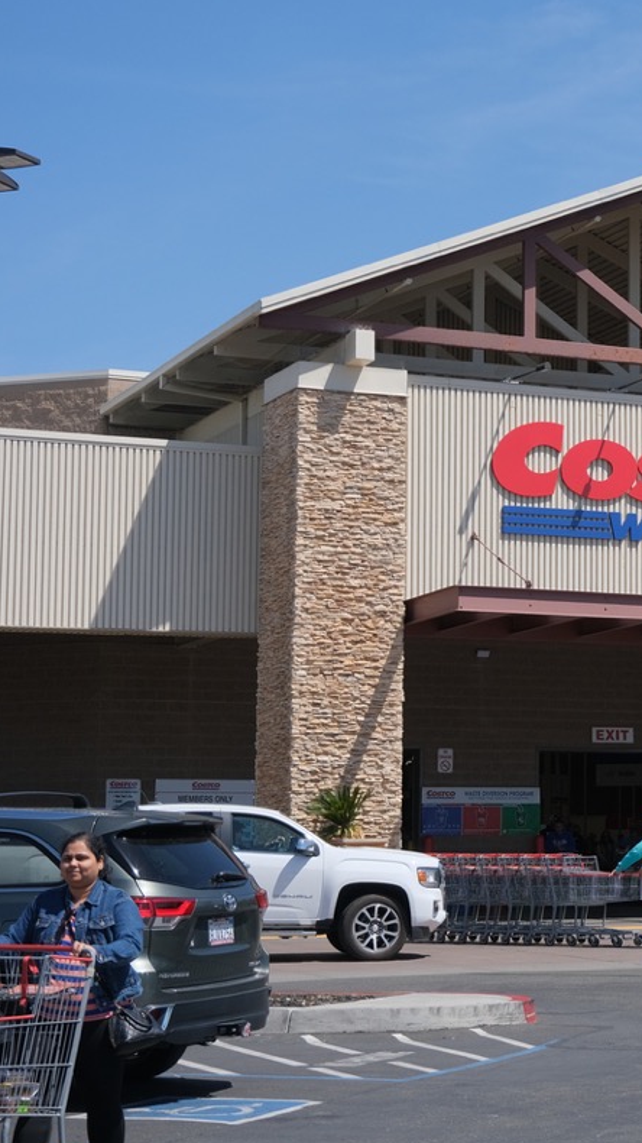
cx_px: 836
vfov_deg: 27.2
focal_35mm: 78
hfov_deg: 14.8
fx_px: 2362
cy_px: 570
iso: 320
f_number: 4.5
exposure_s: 1/1800
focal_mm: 32.5
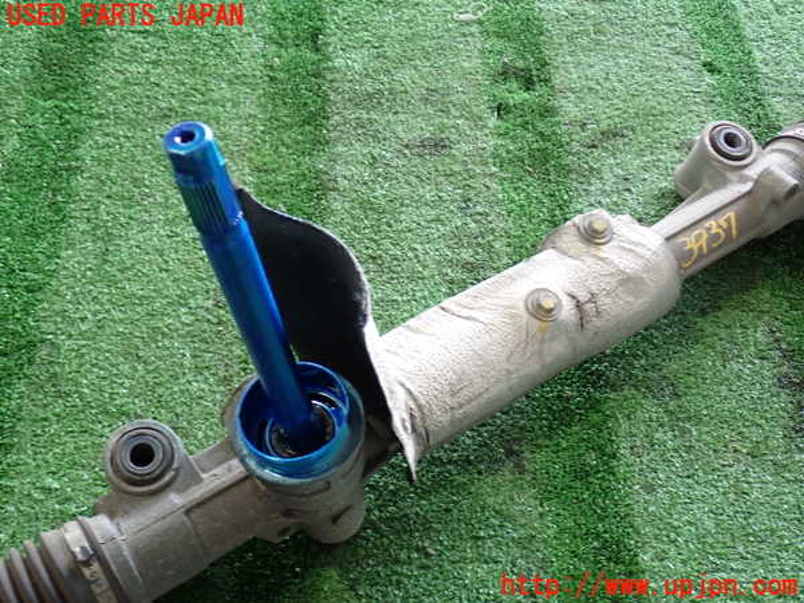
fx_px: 952
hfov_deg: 45.8
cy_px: 302
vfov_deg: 35.1
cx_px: 402
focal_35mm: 41
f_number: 2.8
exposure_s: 1/40
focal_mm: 7.31
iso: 200
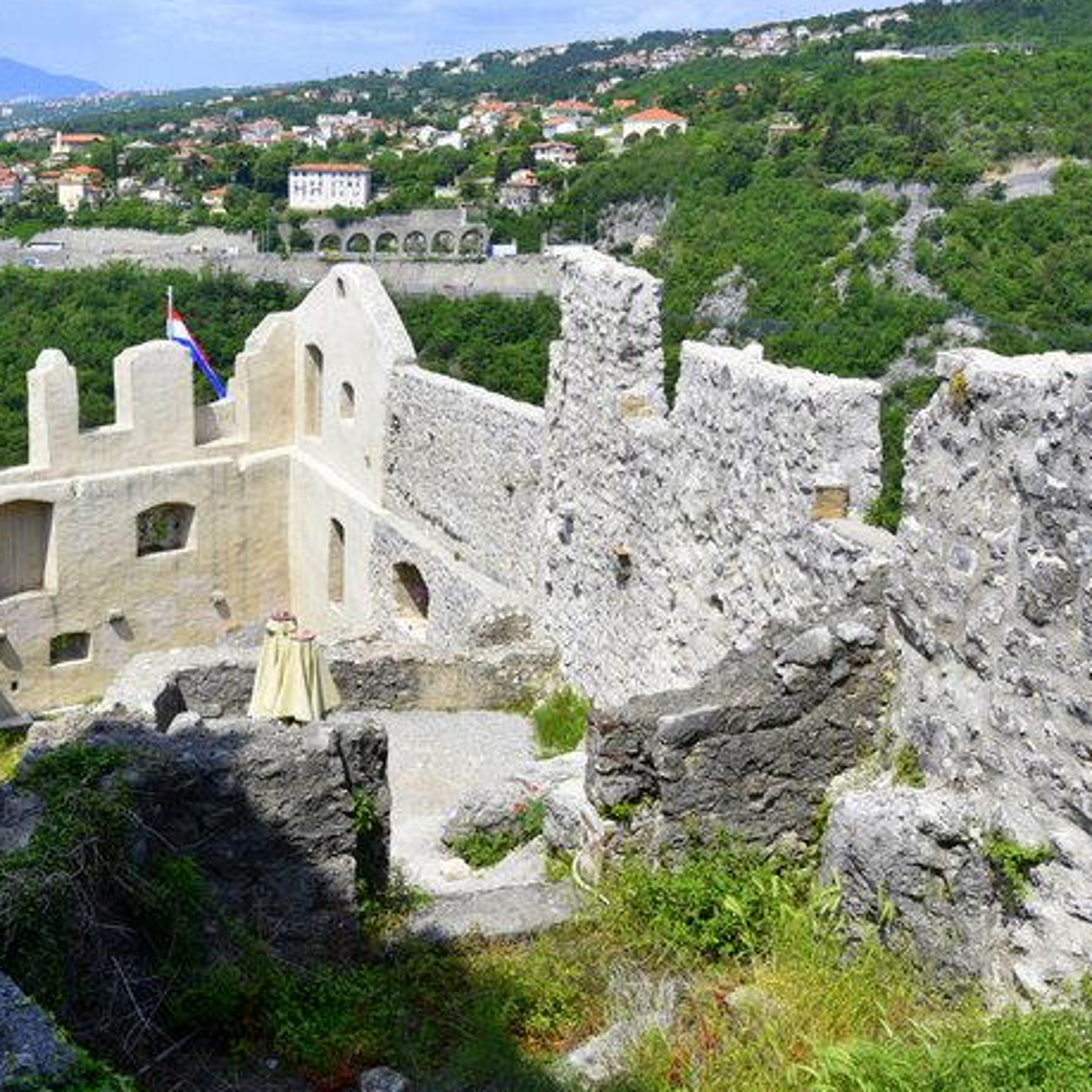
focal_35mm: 40
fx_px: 1428
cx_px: 364
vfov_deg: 41.9
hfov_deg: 41.3
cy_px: 526
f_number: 8
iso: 100
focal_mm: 18
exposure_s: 1/250
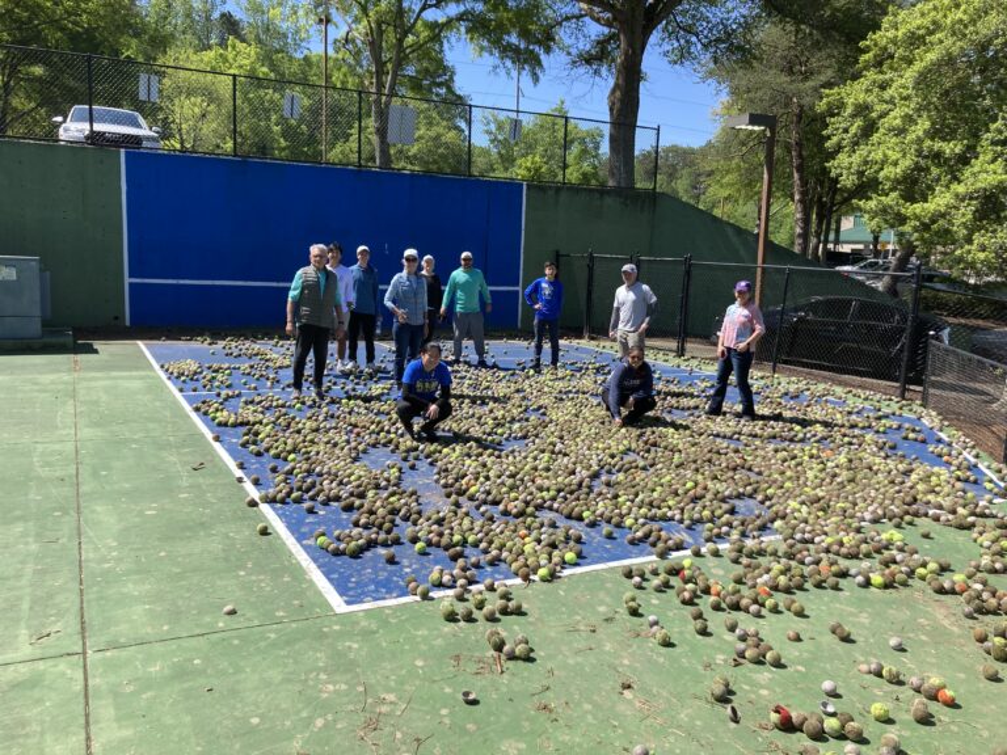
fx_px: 815
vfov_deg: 49.7
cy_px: 378
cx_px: 504
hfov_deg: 63.4
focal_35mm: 28
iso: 20
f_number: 1.8
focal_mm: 3.99
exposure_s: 1/1200
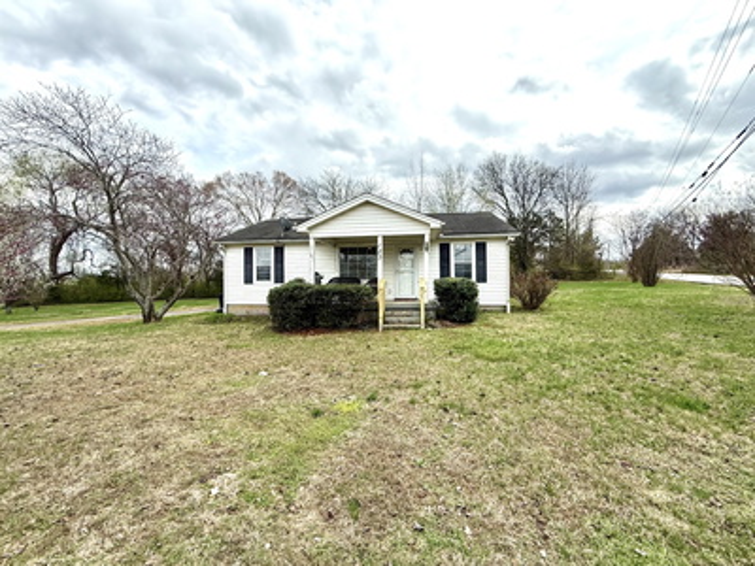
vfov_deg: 85.7
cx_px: 378
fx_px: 305
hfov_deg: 102.1
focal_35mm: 14
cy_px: 283
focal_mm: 2.22
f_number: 2.2
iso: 50
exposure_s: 1/1795
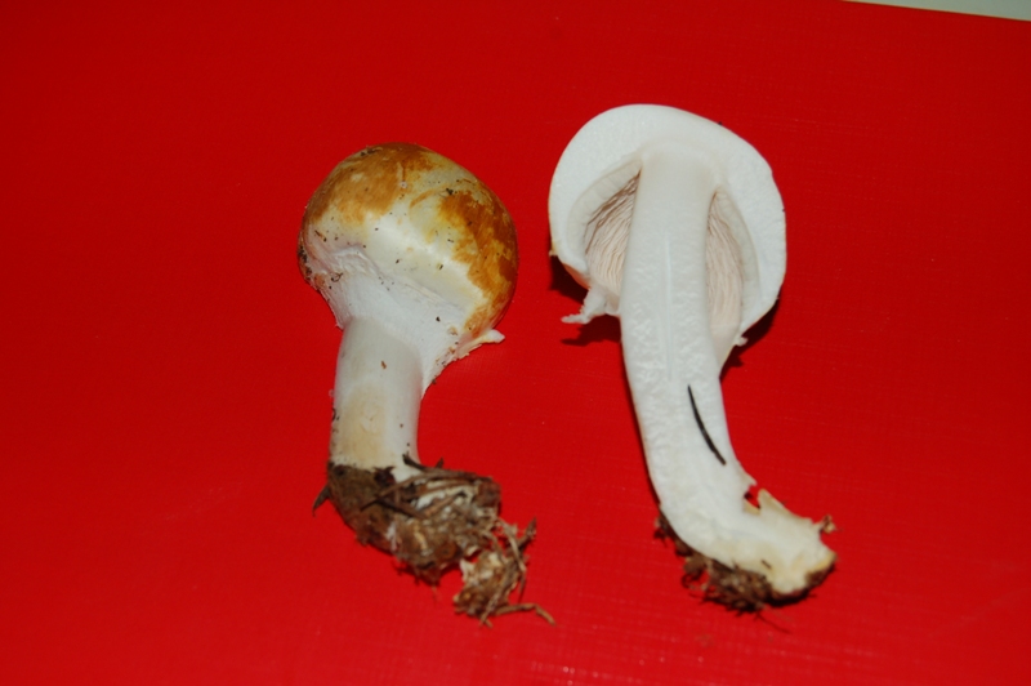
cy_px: 343
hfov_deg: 33.4
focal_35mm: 60
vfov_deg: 22.6
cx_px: 516
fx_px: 1717
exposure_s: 1/125
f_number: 5.6
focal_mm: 40
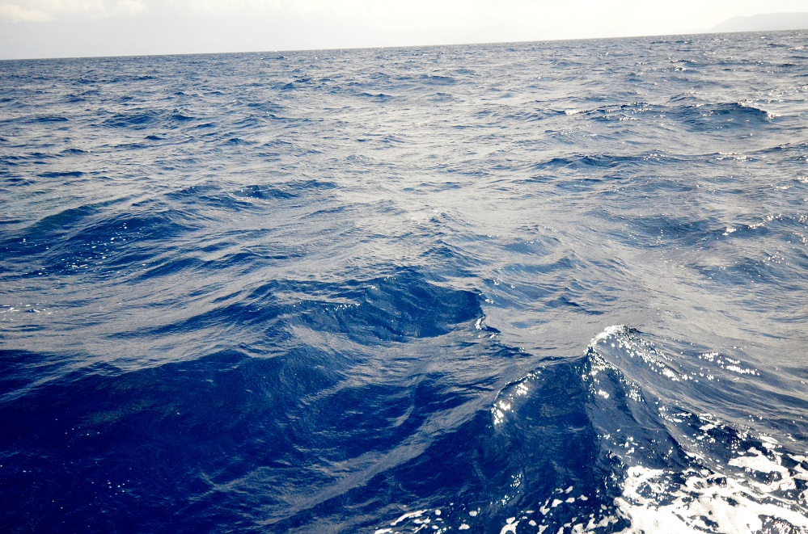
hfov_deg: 53.2
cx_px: 404
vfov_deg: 36.7
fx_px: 806
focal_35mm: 36
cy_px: 267
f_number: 4
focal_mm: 24
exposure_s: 1/8000
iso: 2200
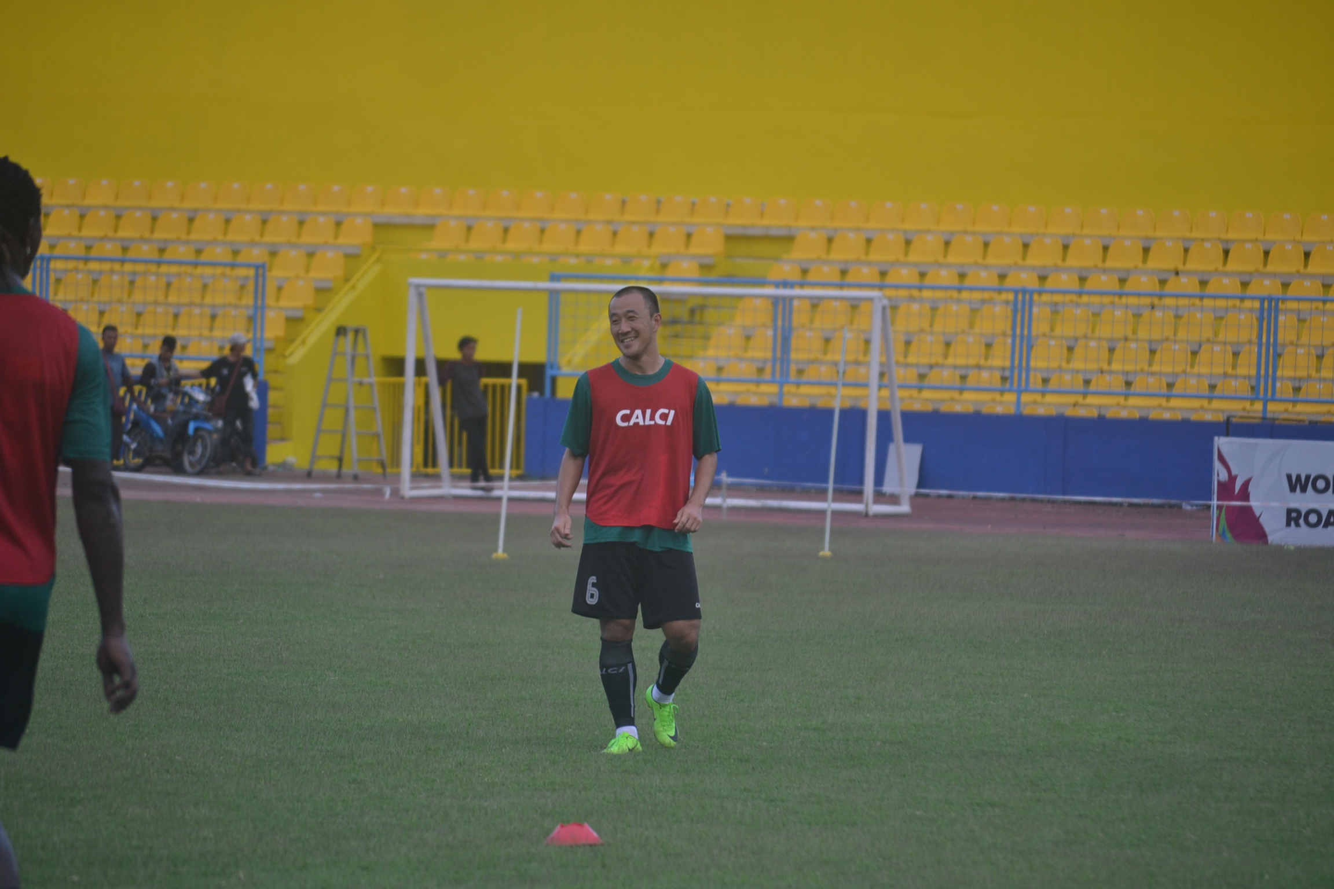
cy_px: 444
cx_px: 667
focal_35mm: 202
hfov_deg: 10.2
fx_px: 7503
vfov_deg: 6.8
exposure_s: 1/500
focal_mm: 135
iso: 280
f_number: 5
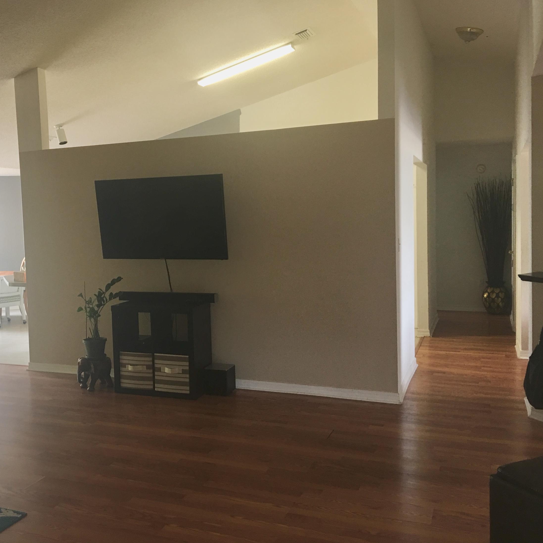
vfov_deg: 47.2
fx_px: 621
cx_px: 201
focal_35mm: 35
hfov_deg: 46.8
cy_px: 266
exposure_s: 1/15
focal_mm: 4.15
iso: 40
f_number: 2.2
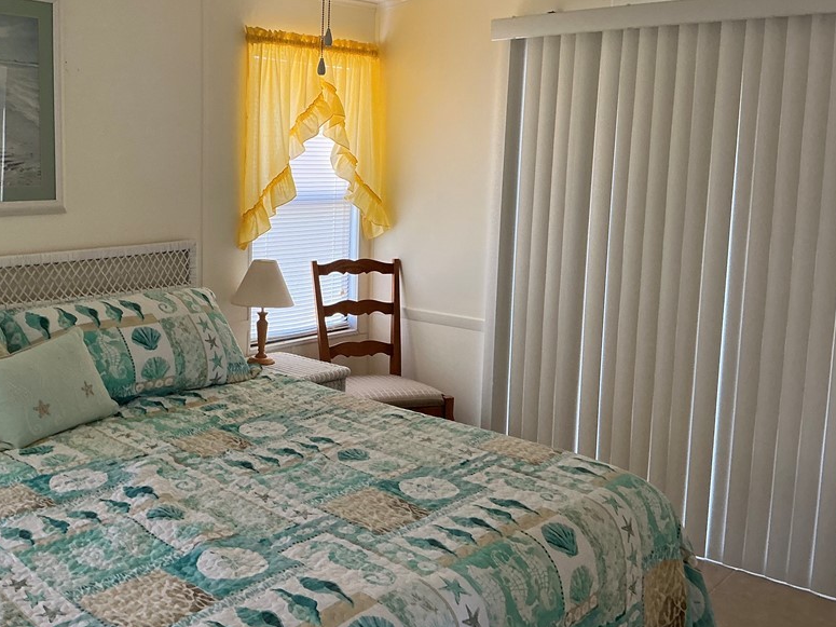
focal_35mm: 37
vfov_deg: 38.5
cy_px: 258
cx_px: 300
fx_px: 893
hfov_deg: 49.5
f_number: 1.8
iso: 80
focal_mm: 3
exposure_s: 1/60
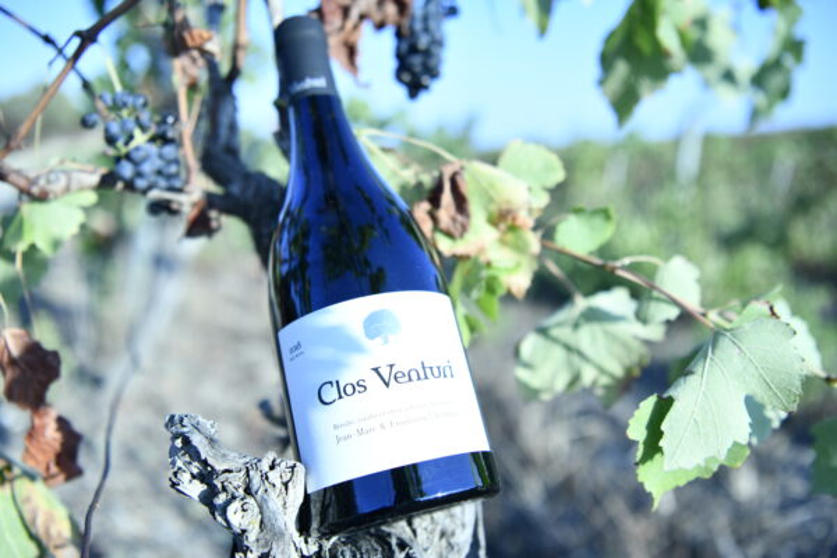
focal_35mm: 32
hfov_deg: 58.7
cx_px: 418
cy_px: 279
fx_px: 744
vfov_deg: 41.1
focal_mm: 32
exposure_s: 1/8000
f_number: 2.8
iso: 1250
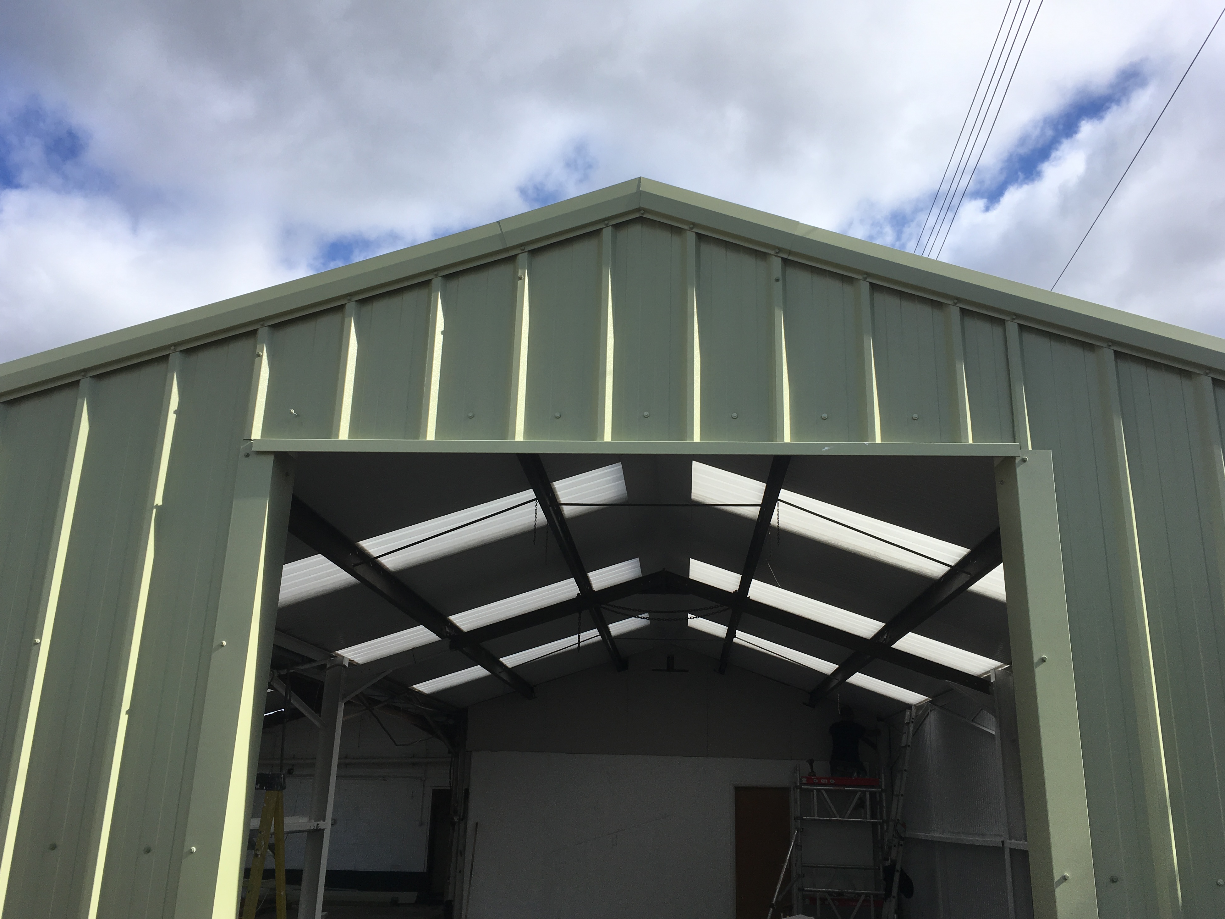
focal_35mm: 30
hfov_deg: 60.0
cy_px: 474
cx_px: 619
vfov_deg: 46.8
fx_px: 1062
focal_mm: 4.15
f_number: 2.2
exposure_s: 1/1508
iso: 25
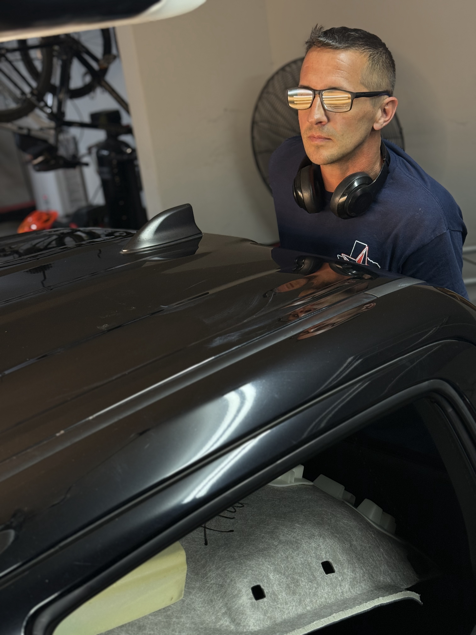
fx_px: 880
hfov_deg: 30.3
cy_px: 318
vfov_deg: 39.7
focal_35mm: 48
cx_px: 238
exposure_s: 1/60
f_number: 1.78
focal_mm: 6.76
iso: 64
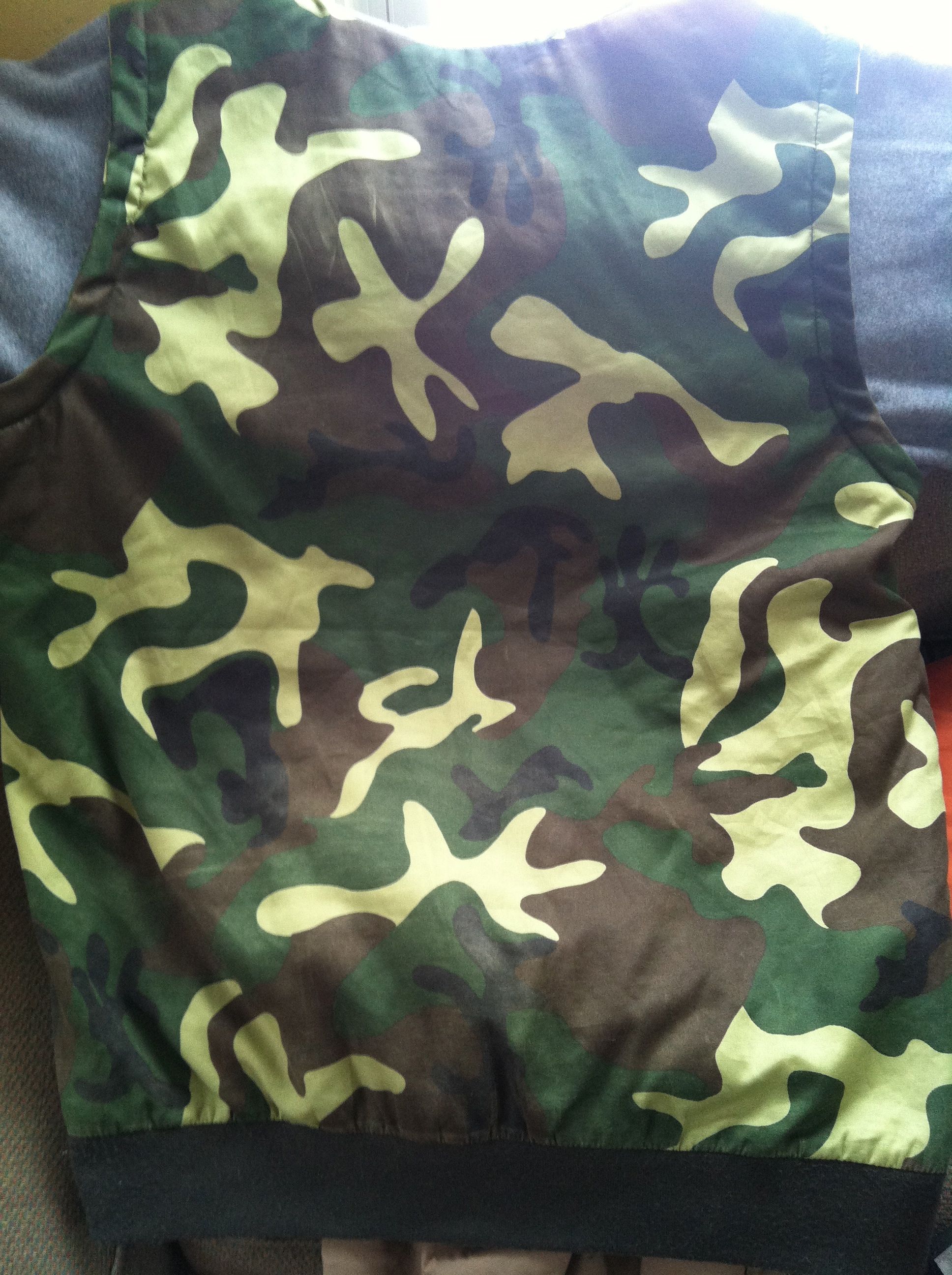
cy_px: 638
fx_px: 1287
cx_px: 476
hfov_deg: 40.6
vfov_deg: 52.7
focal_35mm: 35
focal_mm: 3.85
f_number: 2.8
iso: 160
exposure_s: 1/15
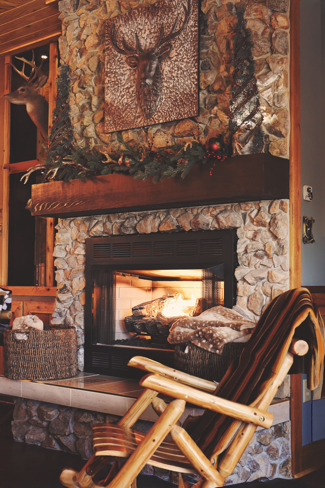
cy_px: 244
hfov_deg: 27.0
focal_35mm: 50
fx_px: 677
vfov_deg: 39.6
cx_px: 162
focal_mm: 50
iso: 3200
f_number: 5
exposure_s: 1/60
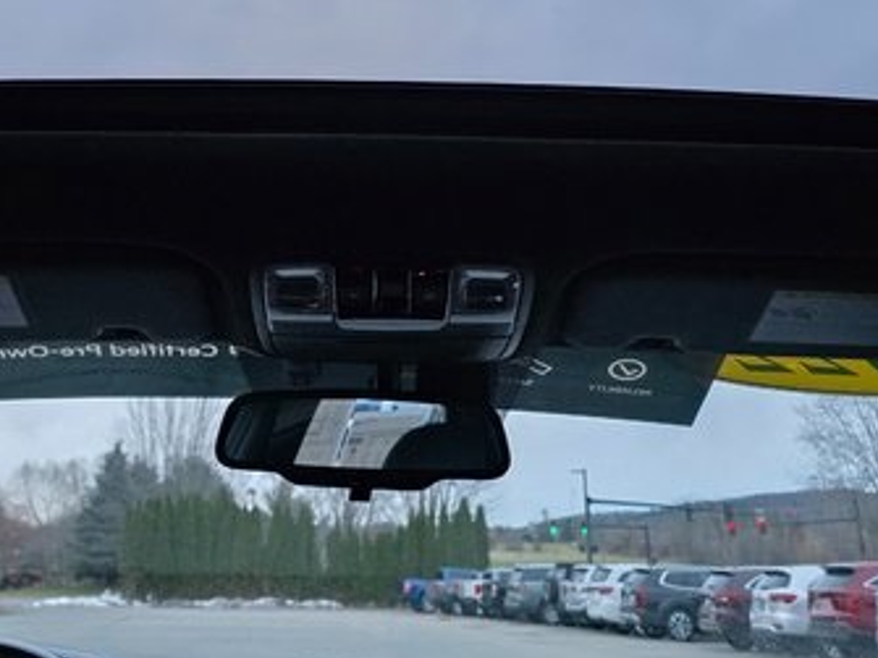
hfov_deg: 42.9
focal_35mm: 44
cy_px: 81
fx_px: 1116
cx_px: 377
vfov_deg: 31.5
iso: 1250
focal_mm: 6.3
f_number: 1.7
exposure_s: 1/120
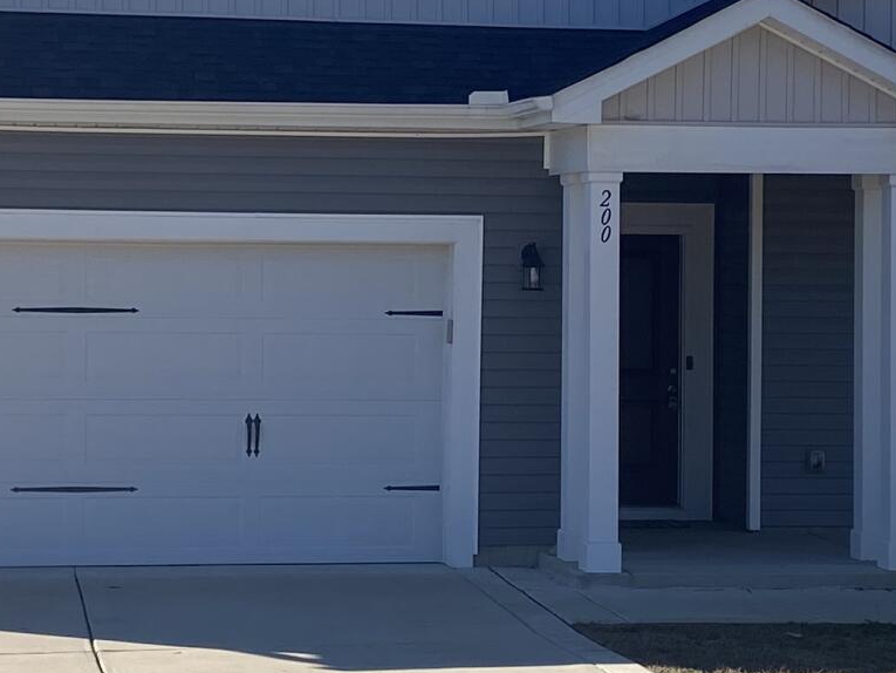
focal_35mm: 102
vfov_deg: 14.5
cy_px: 242
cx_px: 419
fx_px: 2641
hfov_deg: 19.3
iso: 32
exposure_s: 1/2817
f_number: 1.8
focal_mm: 4.25
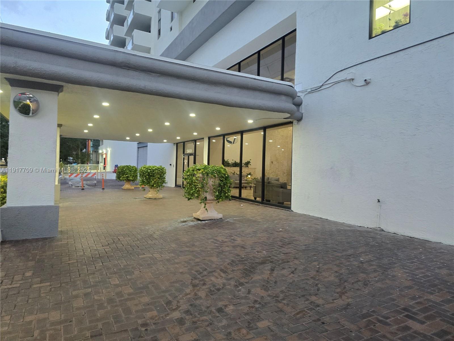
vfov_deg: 58.9
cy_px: 170
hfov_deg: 73.9
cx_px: 227
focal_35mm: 23
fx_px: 302
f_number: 1.7
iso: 500
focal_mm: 6.3
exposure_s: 1/120
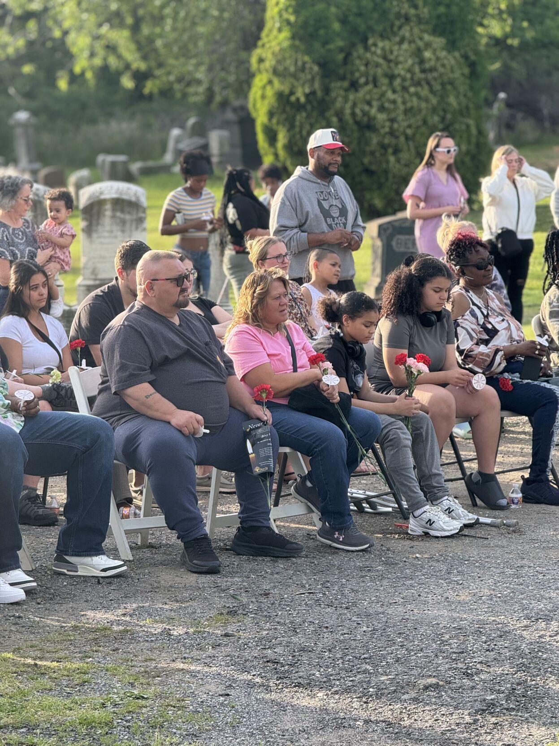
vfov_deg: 16.4
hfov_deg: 12.3
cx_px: 280
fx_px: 2584
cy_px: 373
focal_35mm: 120
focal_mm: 15.66
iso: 50
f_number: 2.8
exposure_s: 1/249
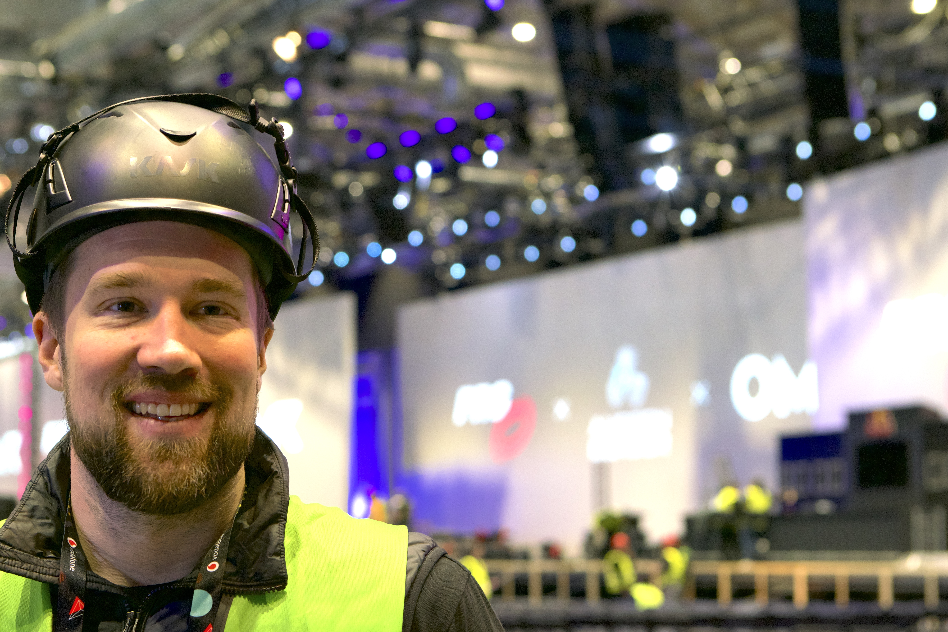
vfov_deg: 18.4
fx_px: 1949
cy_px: 443
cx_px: 388
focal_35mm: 74
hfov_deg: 27.3
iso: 1600
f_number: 4
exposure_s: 1/80
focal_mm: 51
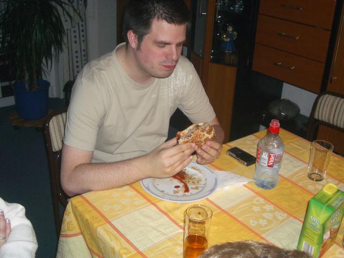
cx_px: 172
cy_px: 129
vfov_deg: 35.1
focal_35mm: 41
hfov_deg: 45.8
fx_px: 407
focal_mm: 6.8
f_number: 2.8
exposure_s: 1/60
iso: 100
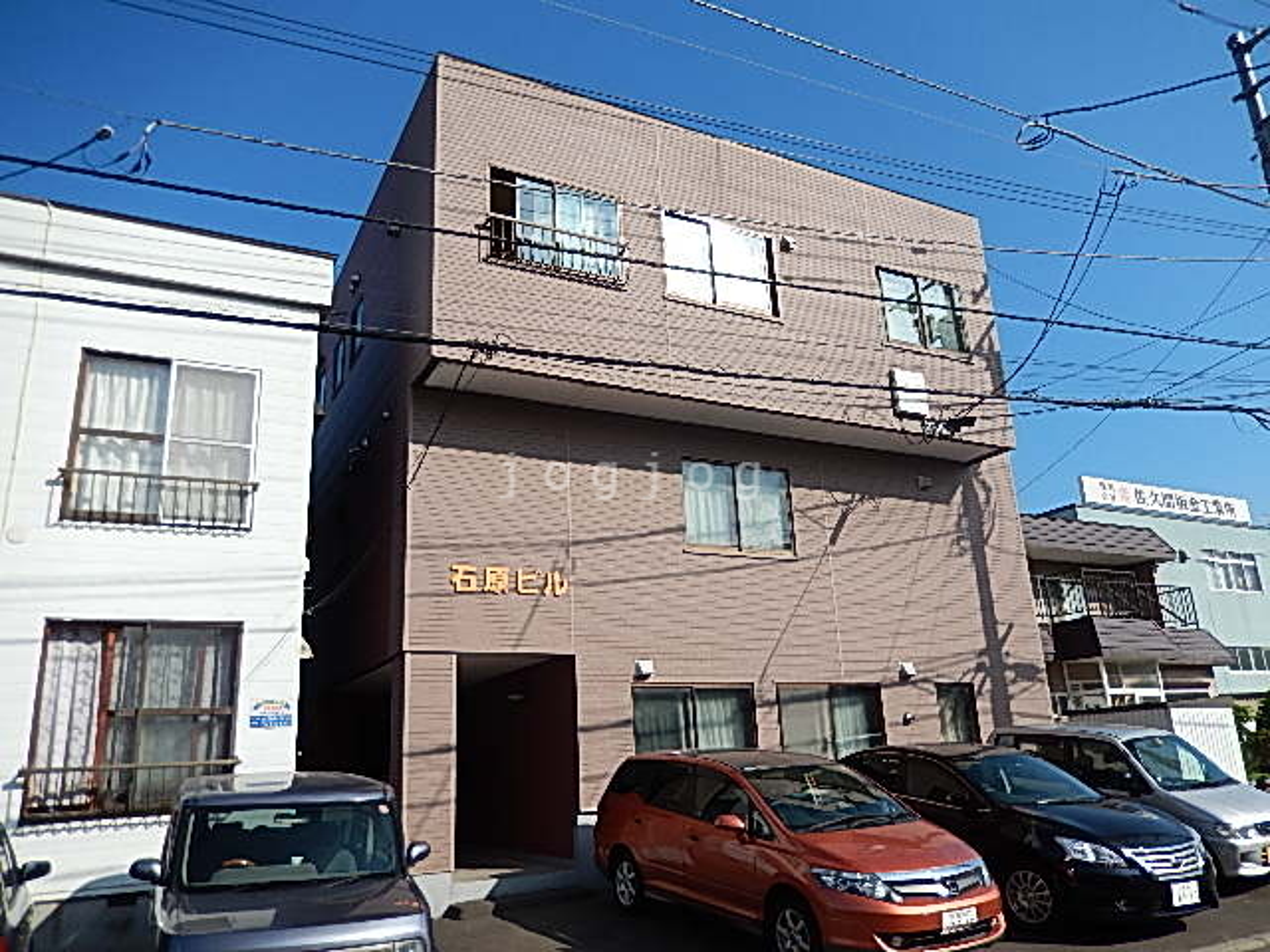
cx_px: 635
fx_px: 917
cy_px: 476
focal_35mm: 25
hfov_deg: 69.4
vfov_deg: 54.9
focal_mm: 4.5
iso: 125
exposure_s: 1/500
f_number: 6.8
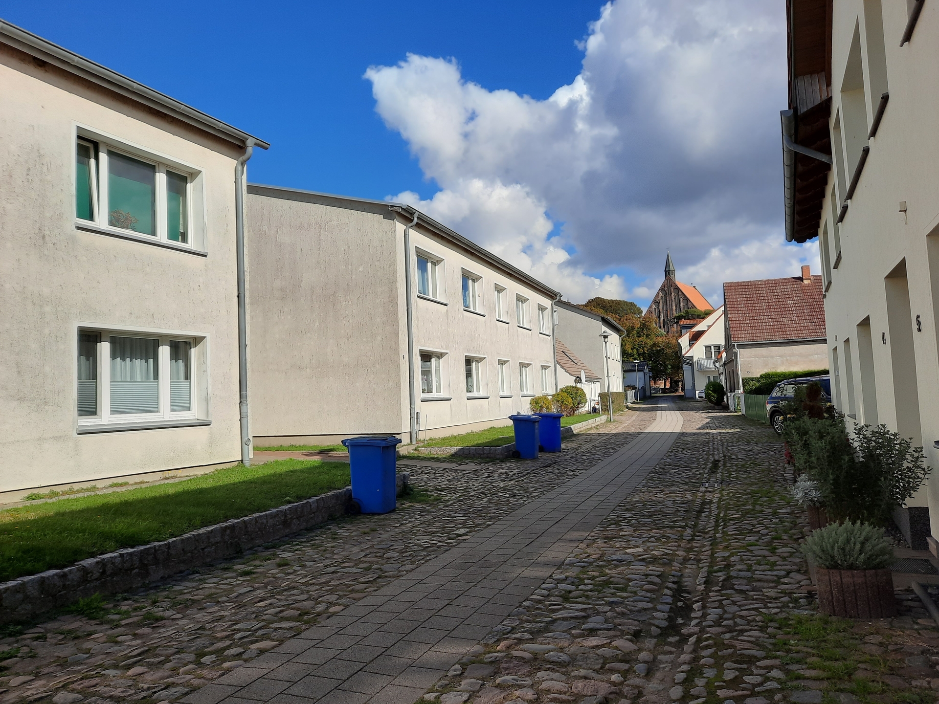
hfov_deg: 69.4
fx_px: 678
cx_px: 470
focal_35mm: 25
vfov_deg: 54.9
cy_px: 352
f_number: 2
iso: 32
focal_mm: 4.6
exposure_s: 1/1953
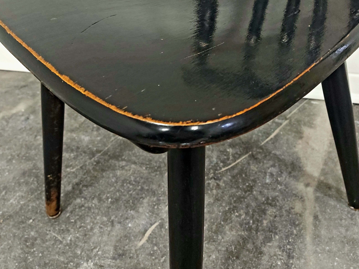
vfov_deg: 41.1
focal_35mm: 33
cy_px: 54
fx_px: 342
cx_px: 178
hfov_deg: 55.4
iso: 250
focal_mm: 5.23
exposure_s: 1/25
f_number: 1.8
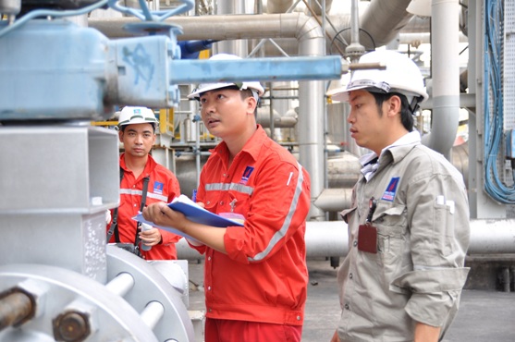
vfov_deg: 29.8
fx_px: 643
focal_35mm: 45
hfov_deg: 43.6
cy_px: 171
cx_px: 258
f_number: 2.8
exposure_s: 1/160
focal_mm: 30
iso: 200
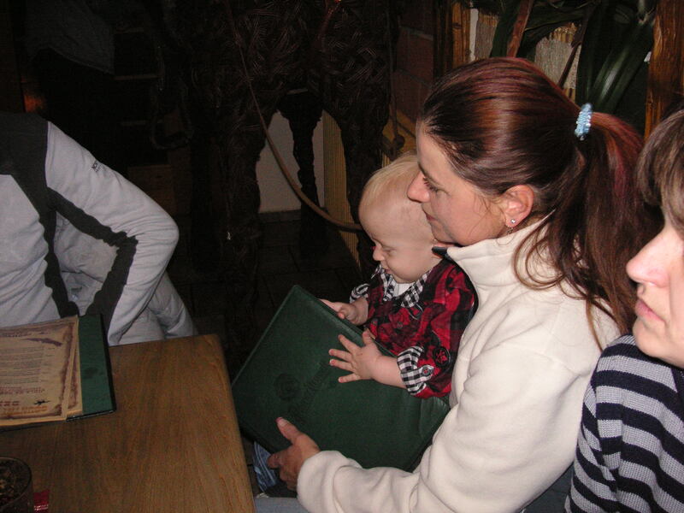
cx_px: 342
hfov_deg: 50.1
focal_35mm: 37
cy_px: 256
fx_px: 731
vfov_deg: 38.7
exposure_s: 1/45
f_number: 2.8
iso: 160
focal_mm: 6.1
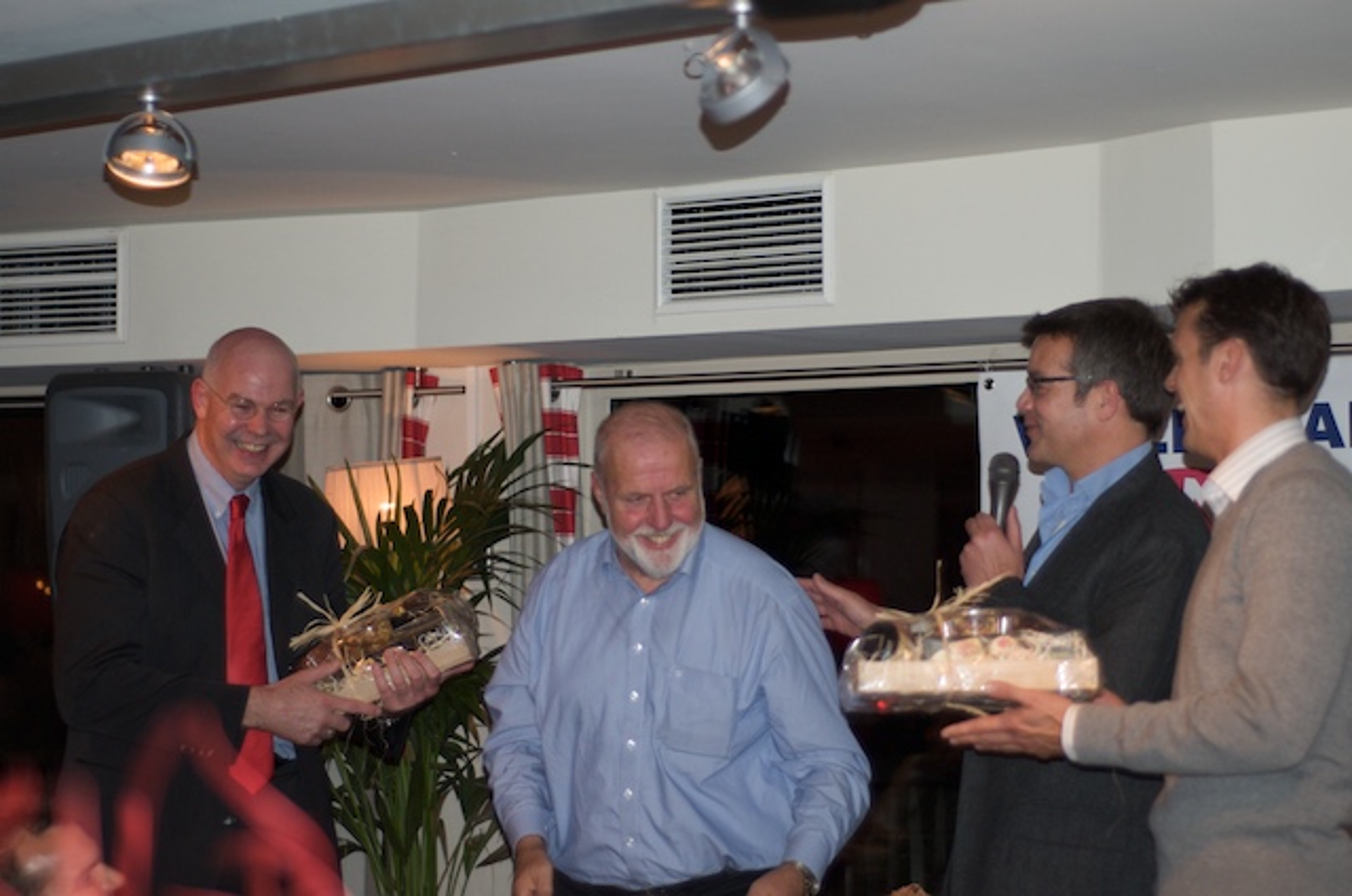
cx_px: 676
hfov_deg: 27.0
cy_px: 448
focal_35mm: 75
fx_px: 2811
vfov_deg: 18.1
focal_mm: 50
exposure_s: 1/125
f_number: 1.8
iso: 320
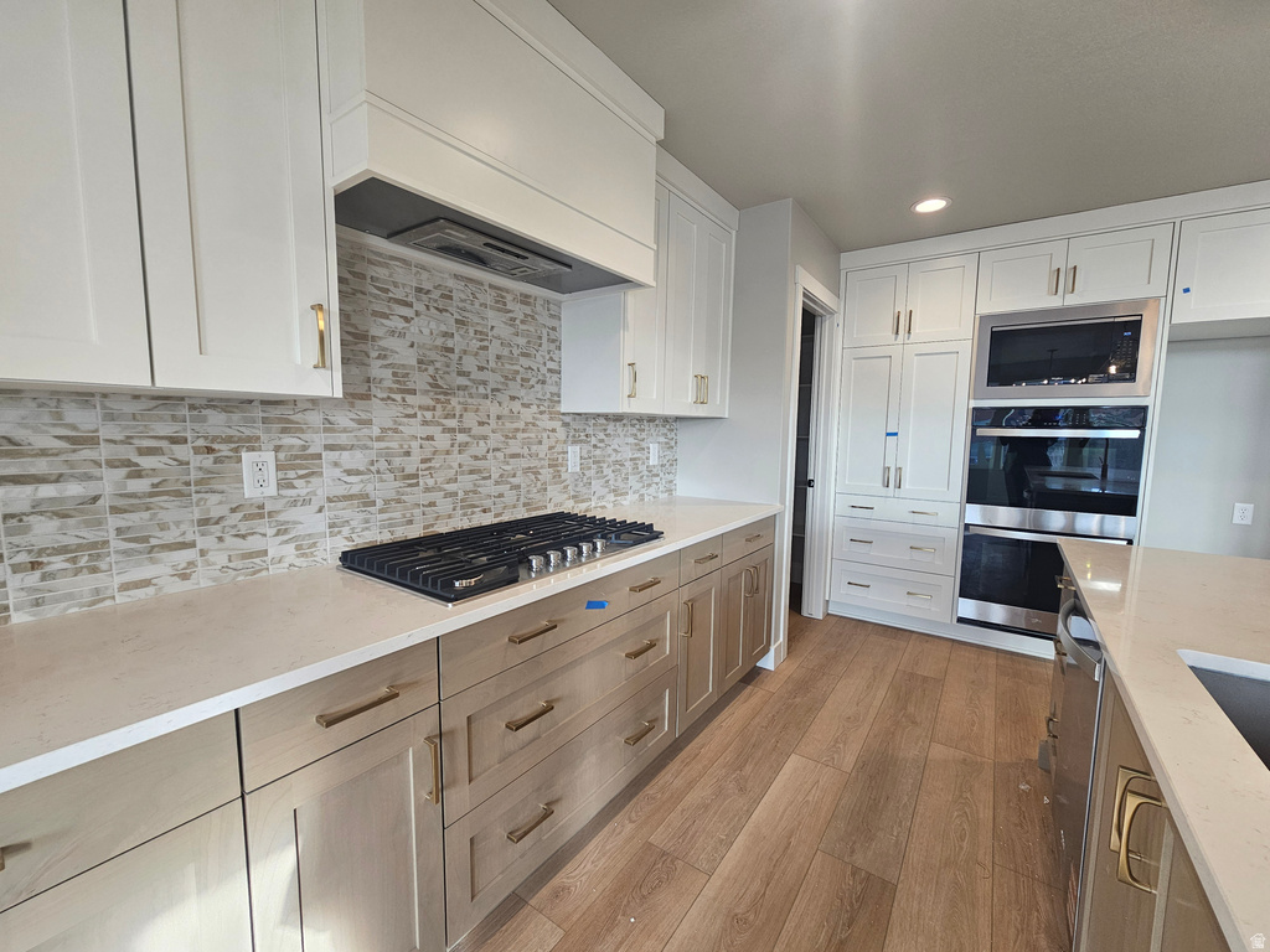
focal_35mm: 13
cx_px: 635
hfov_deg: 106.2
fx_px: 477
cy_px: 476
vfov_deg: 89.9
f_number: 2.2
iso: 64
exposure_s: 1/60
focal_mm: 2.2
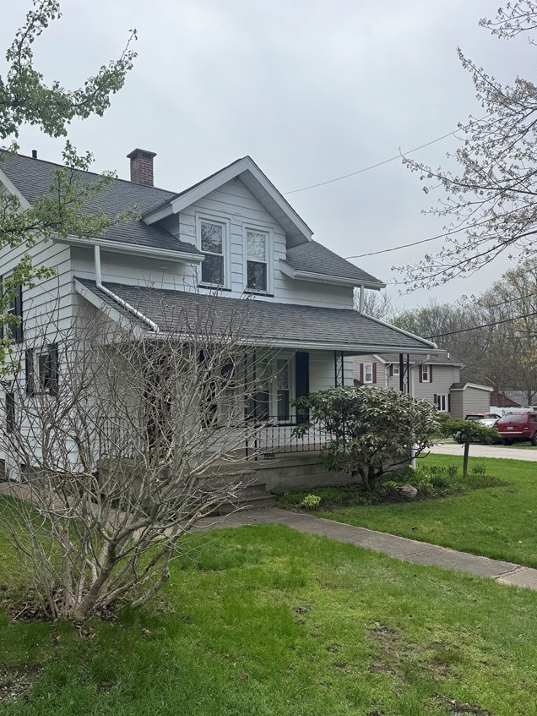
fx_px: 599
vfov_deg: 61.4
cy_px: 406
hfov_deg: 48.1
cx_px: 225
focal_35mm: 29
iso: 80
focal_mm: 6.76
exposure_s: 1/5814
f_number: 1.78
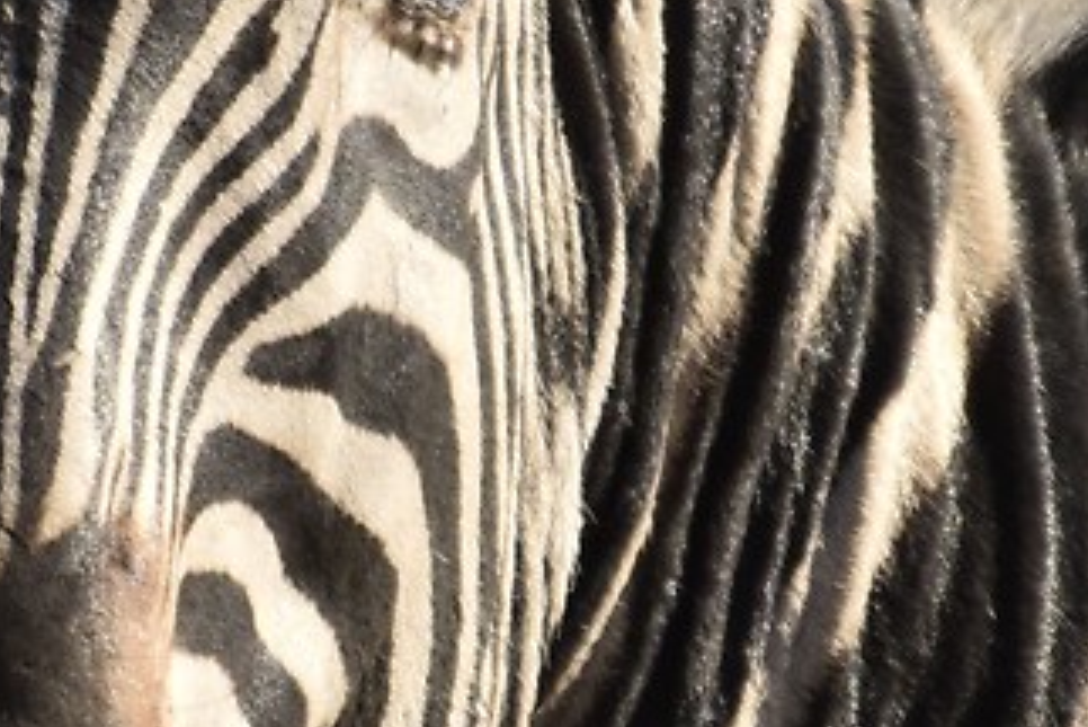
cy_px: 262
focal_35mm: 5214
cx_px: 226
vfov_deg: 0.3
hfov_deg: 0.4
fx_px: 157642
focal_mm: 700
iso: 320
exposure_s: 1/640
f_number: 8
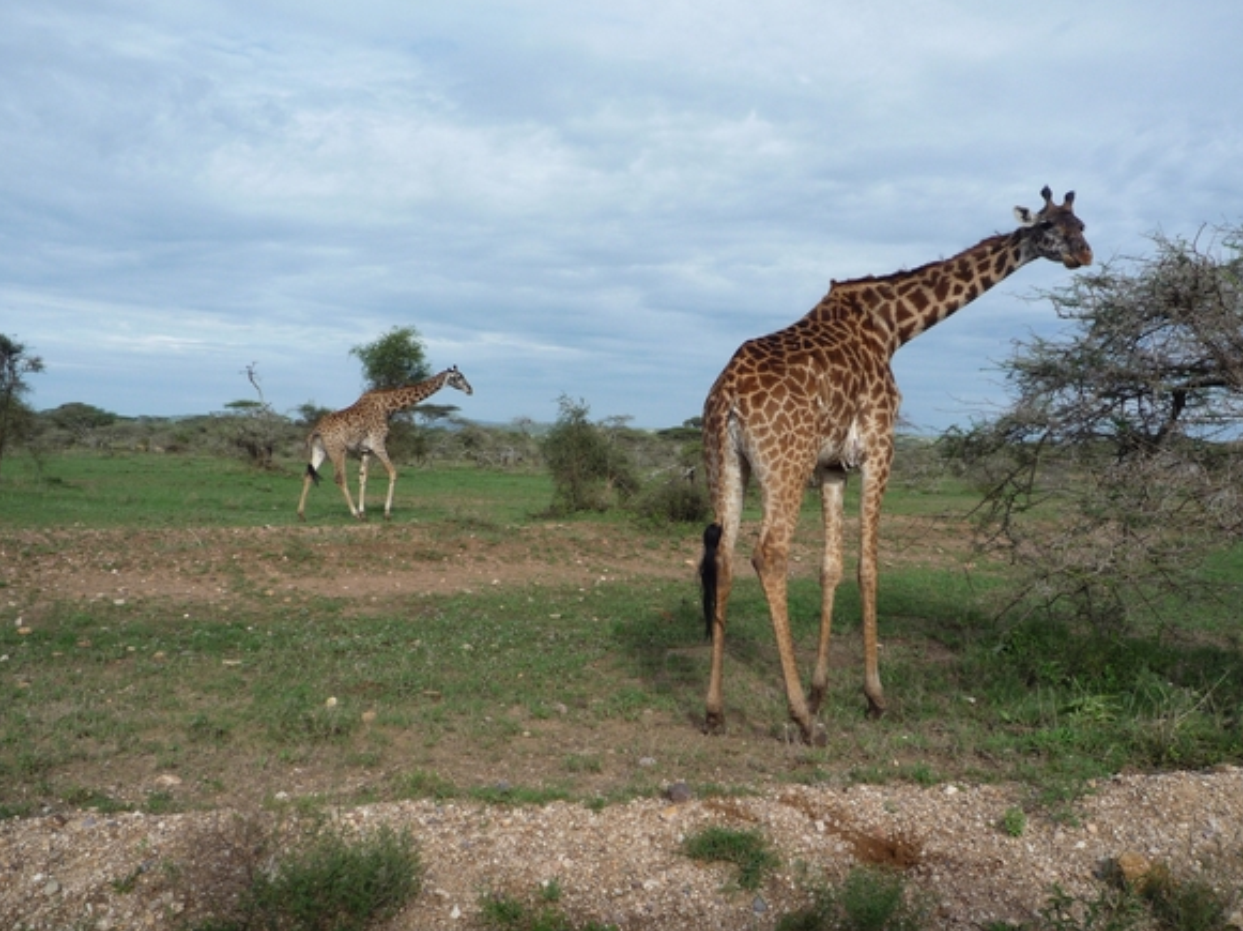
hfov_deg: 58.4
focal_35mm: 31
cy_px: 477
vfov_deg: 45.4
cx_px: 608
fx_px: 1112
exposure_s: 1/800
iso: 100
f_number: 4
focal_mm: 5.3
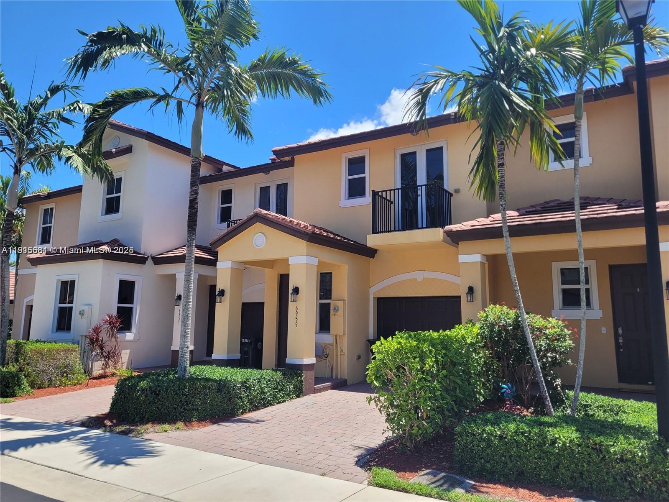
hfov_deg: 67.3
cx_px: 334
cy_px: 251
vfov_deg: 53.1
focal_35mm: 26
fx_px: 502
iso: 40
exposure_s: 1/1756
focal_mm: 5.4
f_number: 1.8
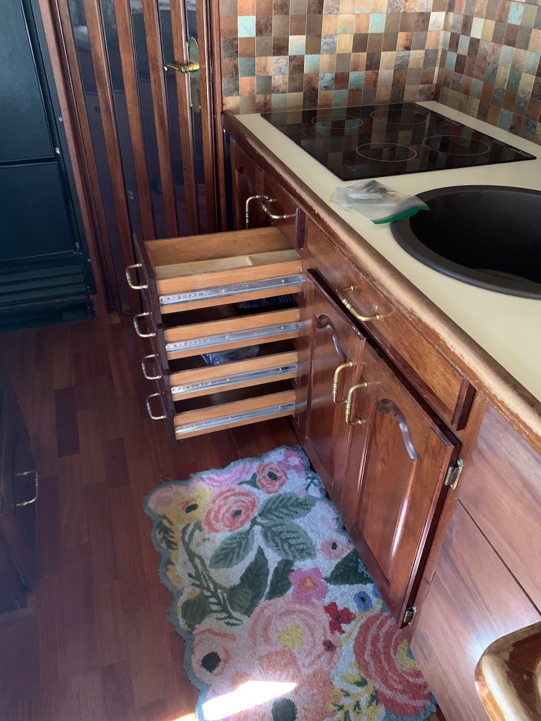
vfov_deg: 67.3
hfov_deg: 53.1
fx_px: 542
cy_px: 360
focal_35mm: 26
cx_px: 270
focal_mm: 4.25
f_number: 1.8
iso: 640
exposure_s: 1/30
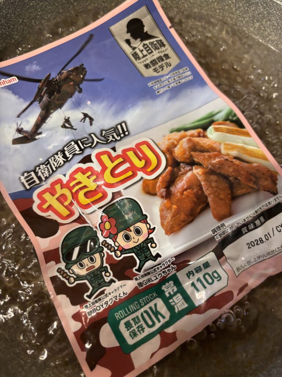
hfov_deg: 53.1
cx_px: 141
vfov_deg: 67.3
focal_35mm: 26
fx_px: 282
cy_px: 188
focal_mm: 5.96
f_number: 1.6
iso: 320
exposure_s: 1/60
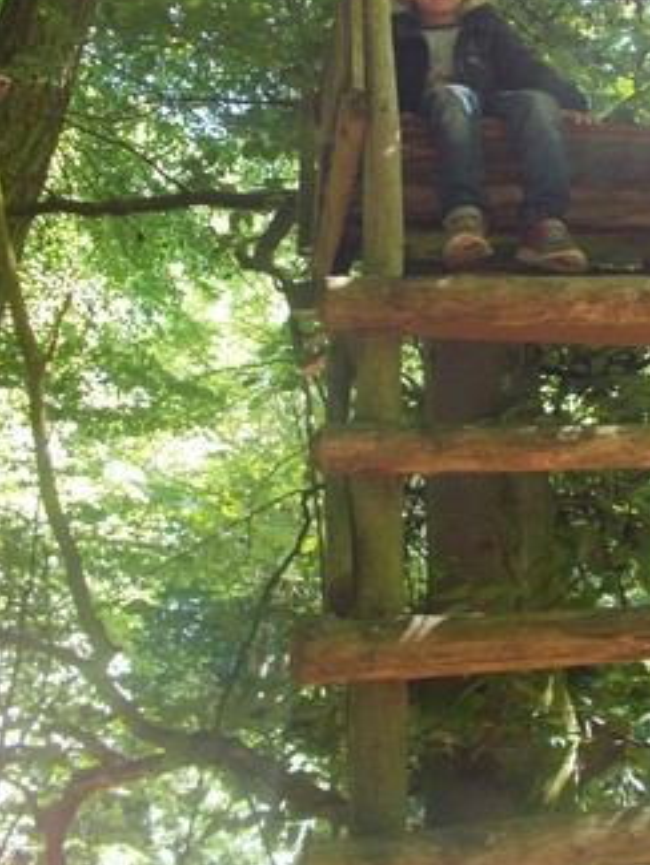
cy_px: 221
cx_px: 494
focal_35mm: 40
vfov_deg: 45.2
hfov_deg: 35.1
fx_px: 1001
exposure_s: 1/25
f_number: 3.2
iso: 140
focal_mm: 4.6
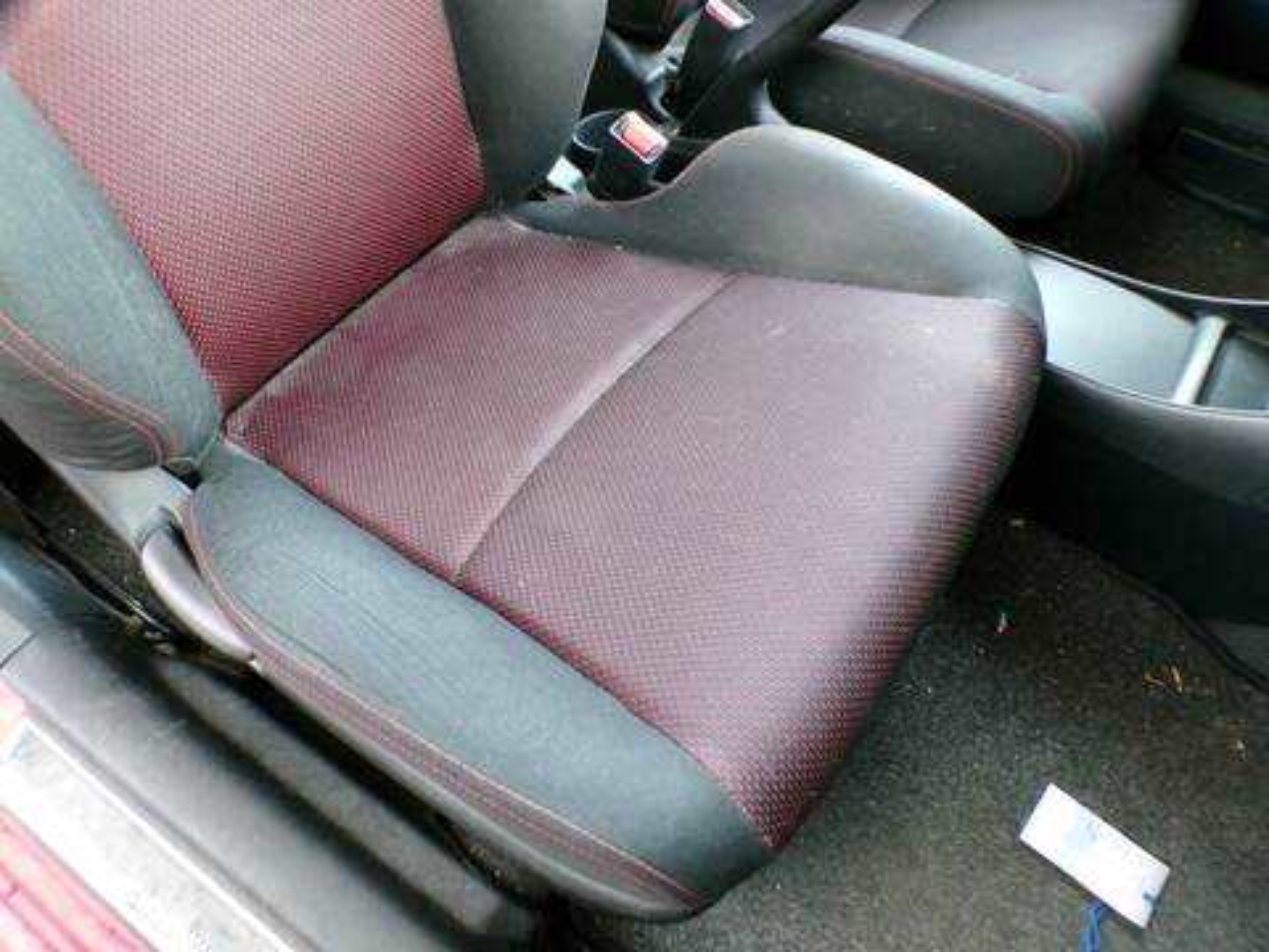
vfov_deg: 56.8
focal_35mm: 24
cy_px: 476
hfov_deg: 71.6
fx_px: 880
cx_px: 634
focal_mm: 4.3
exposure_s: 1/14
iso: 800
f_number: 3
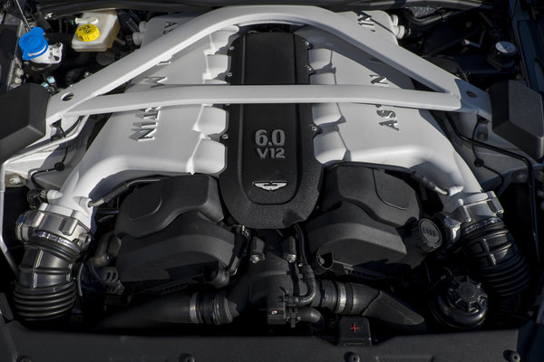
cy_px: 181
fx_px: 423
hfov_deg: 65.5
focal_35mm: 28
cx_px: 272
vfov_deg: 46.4
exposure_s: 1/125
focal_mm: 18.8
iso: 200
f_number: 5.6
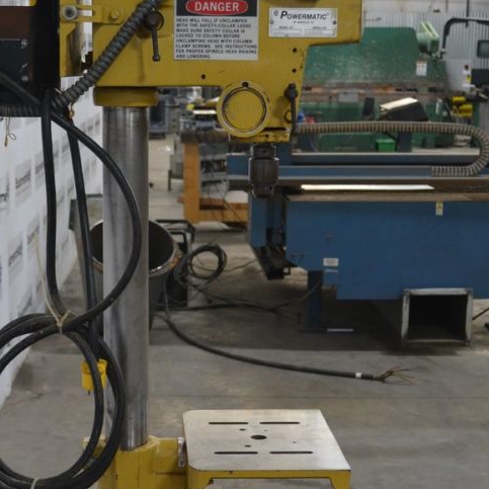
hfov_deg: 23.6
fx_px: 1167
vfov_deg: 23.5
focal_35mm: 73
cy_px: 355
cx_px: 175
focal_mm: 24
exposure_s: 1/40
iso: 400
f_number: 4
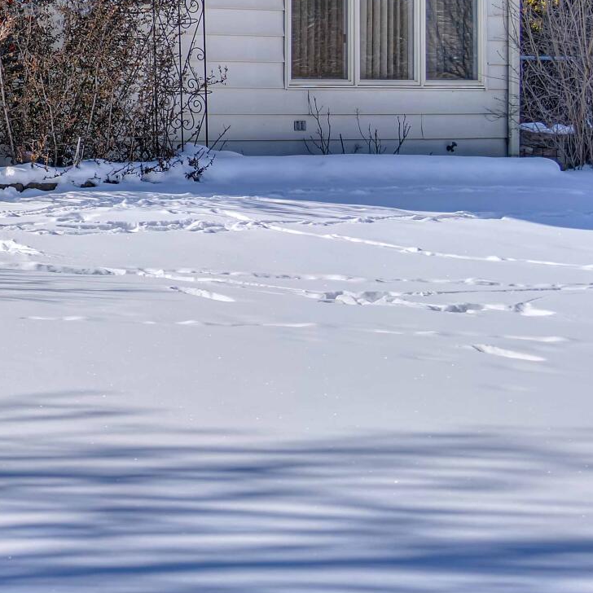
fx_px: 2171
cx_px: -359
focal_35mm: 112
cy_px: -31
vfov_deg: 15.2
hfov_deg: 14.3
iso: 200
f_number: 3.2
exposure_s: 1/6400
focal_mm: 32
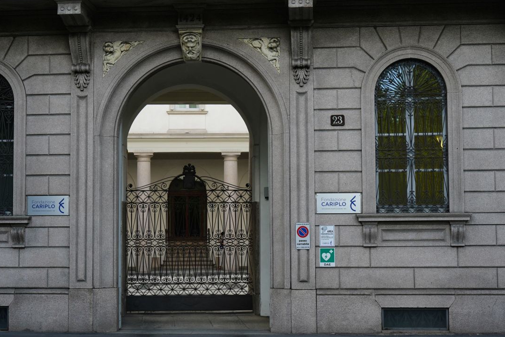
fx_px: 828
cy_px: 175
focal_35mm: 59
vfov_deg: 23.0
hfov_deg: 33.9
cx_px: 226
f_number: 8
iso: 800
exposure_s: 1/320
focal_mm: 53
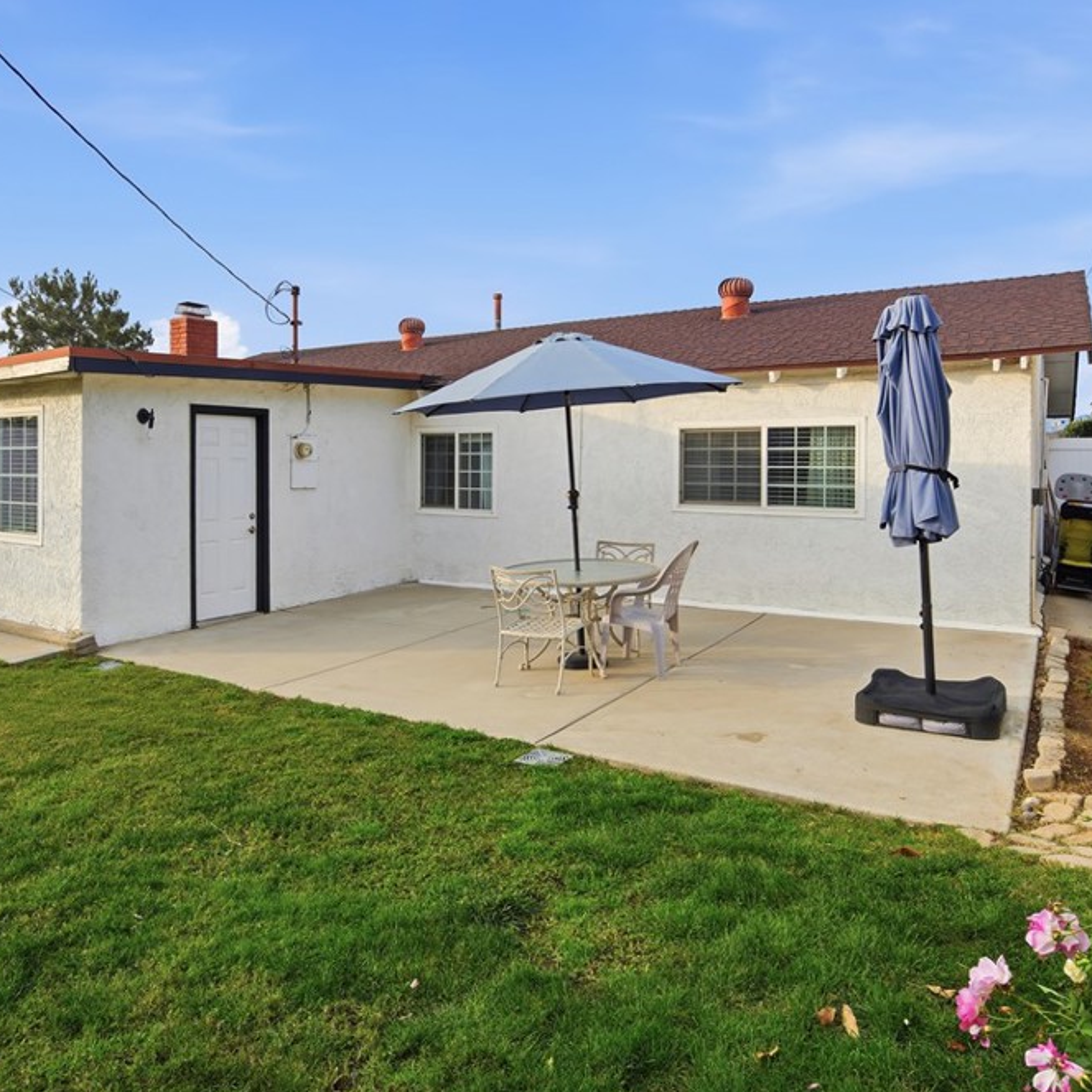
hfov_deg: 71.4
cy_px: 534
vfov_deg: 71.5
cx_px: 504
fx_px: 759
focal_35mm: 21
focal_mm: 16.2
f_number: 8
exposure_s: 1/800
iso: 100
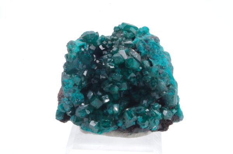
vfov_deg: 18.8
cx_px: 116
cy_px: 77
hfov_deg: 28.1
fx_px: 465
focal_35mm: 72
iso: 100
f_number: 6.3
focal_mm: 47.5
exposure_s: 1
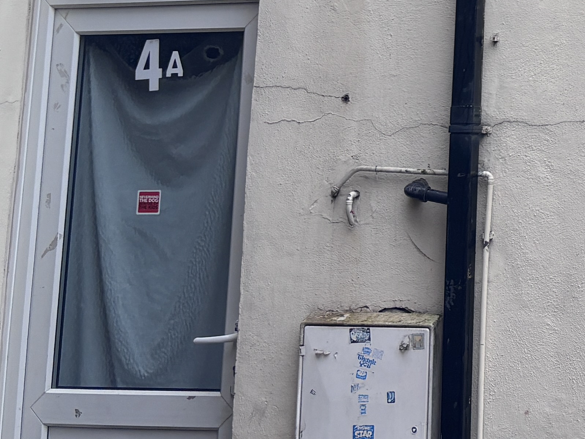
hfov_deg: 18.7
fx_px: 1572
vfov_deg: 15.2
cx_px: 864
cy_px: -133
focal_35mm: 93
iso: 50
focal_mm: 5.96
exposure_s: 1/341
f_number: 1.6
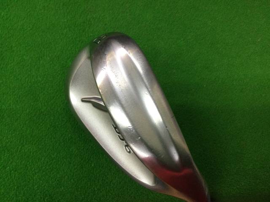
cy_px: 101
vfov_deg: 45.4
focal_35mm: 31
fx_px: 242
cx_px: 135
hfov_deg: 58.4
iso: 40
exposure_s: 1/30
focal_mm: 3.3
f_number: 2.4
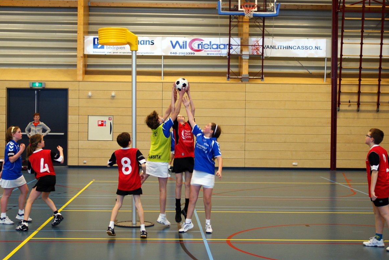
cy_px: 128
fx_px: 578
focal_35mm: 54
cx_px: 197
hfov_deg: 37.2
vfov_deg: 25.3
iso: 400
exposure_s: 1/125
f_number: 2.8
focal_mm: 35
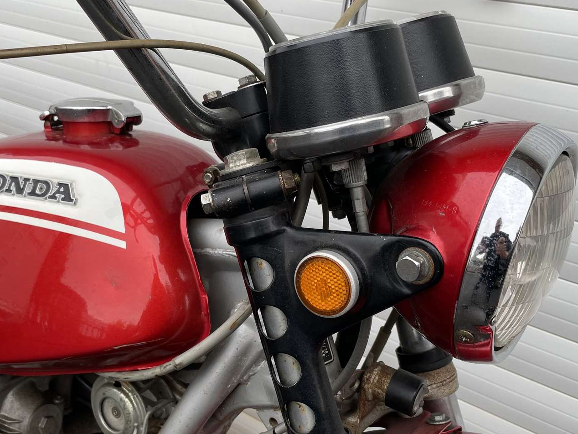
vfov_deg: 35.1
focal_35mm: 41
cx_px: 236
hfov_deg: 45.6
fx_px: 685
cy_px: 214
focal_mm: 4.2
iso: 32
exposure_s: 1/185
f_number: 1.6
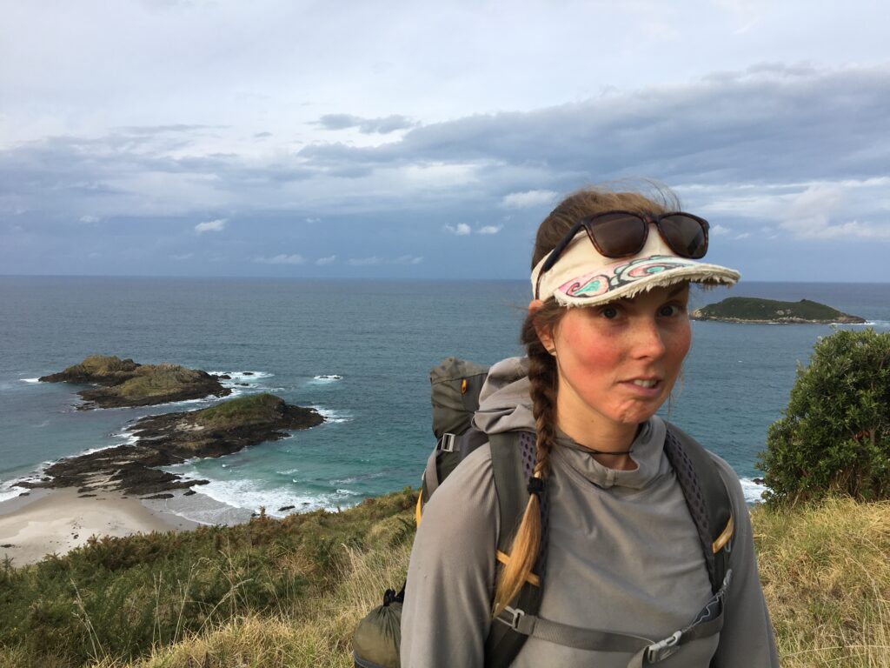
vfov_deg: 48.2
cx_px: 445
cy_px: 334
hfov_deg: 61.7
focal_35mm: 29
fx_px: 746
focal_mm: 4.15
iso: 25
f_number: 2.2
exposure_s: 1/381
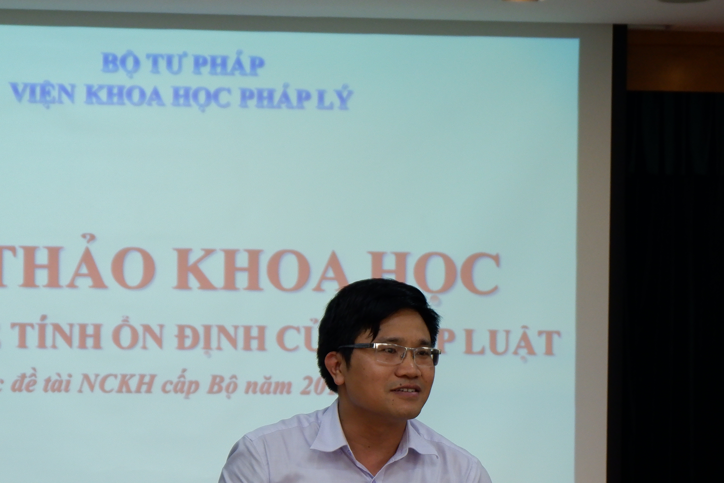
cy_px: 440
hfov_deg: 13.1
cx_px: 280
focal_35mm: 157
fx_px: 3157
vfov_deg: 8.7
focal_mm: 50
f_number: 5.6
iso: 800
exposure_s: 1/80
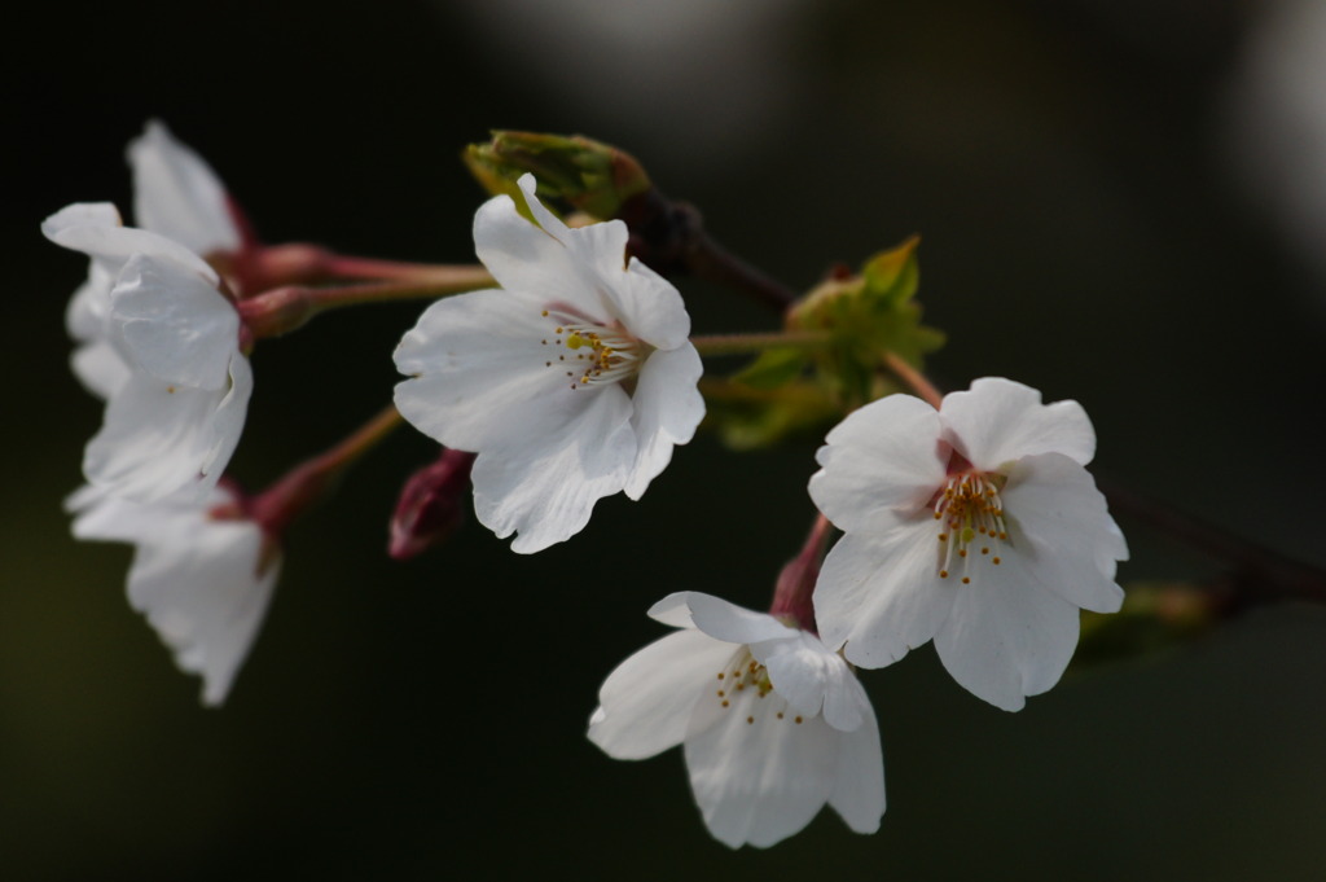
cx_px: 663
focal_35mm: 450
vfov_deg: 3.1
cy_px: 441
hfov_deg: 4.6
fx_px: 16561
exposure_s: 1/4000
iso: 400
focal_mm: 300
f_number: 5.6
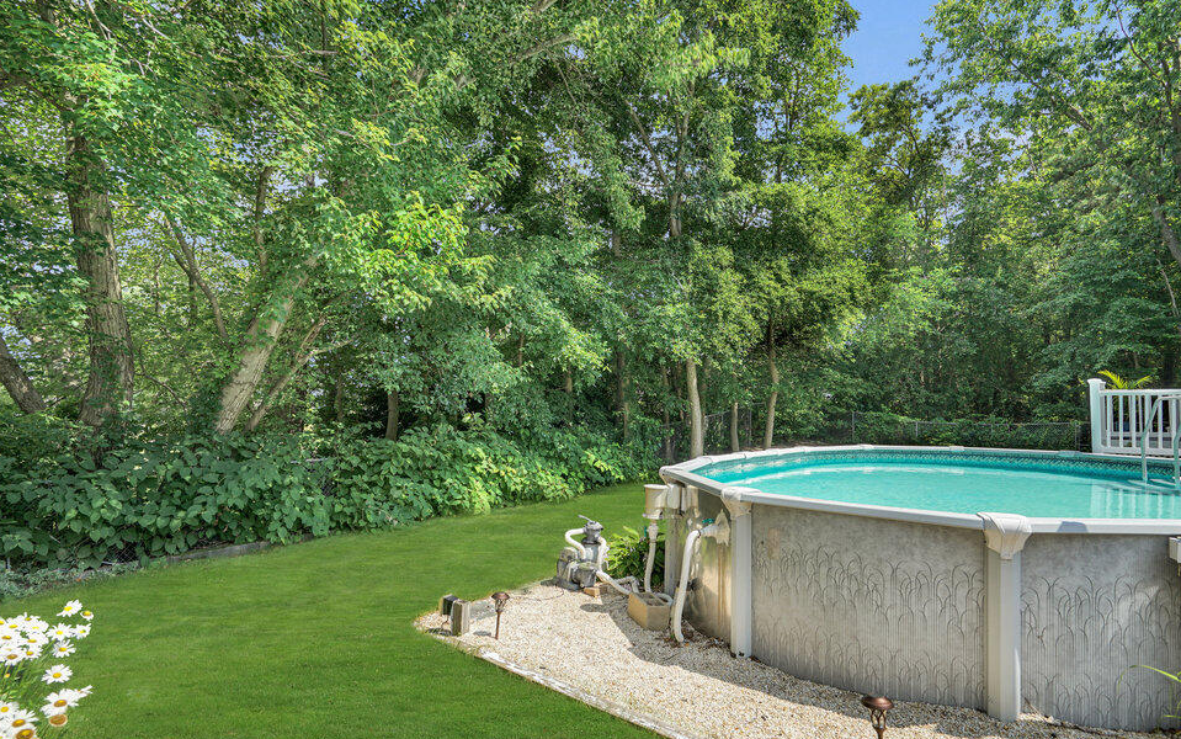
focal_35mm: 17
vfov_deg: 67.9
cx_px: 607
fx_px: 547
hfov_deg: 94.3
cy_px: 406
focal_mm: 16
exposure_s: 1/125
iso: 100
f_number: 8
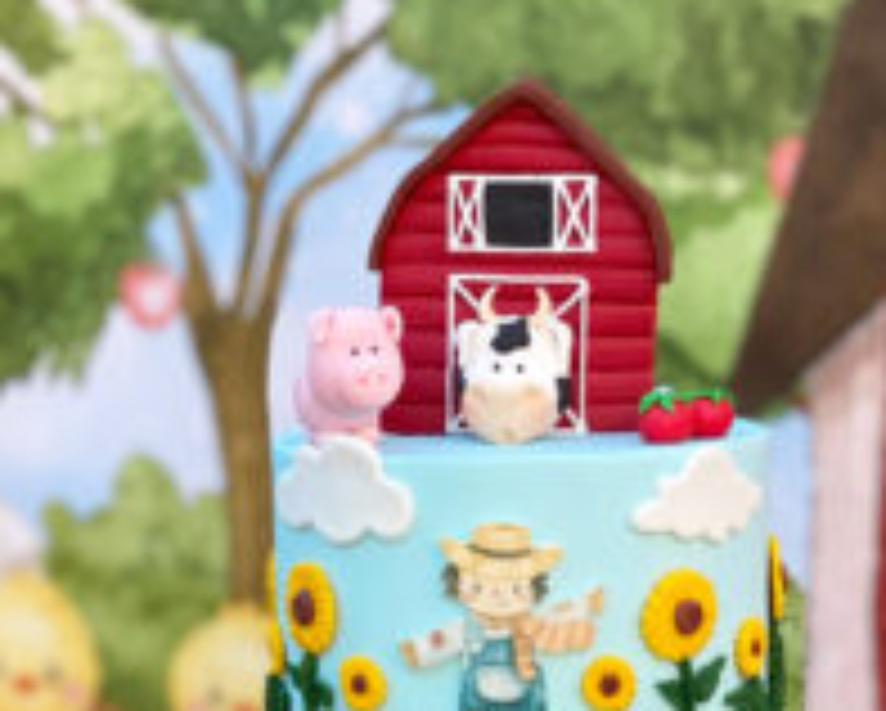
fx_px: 3412
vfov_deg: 11.4
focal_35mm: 130
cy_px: 1082
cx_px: 447
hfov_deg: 14.8
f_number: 2
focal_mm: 6
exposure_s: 1/141
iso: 20
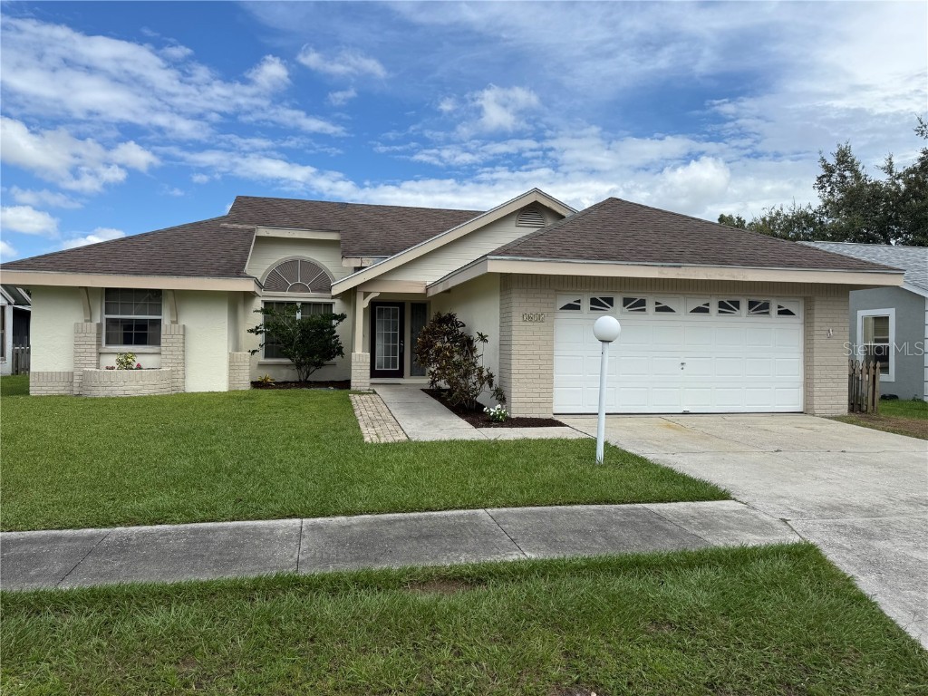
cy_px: 348
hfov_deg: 71.6
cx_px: 464
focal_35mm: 24
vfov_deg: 56.8
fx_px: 643
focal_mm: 6.76
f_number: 1.78
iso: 80
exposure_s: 1/4975
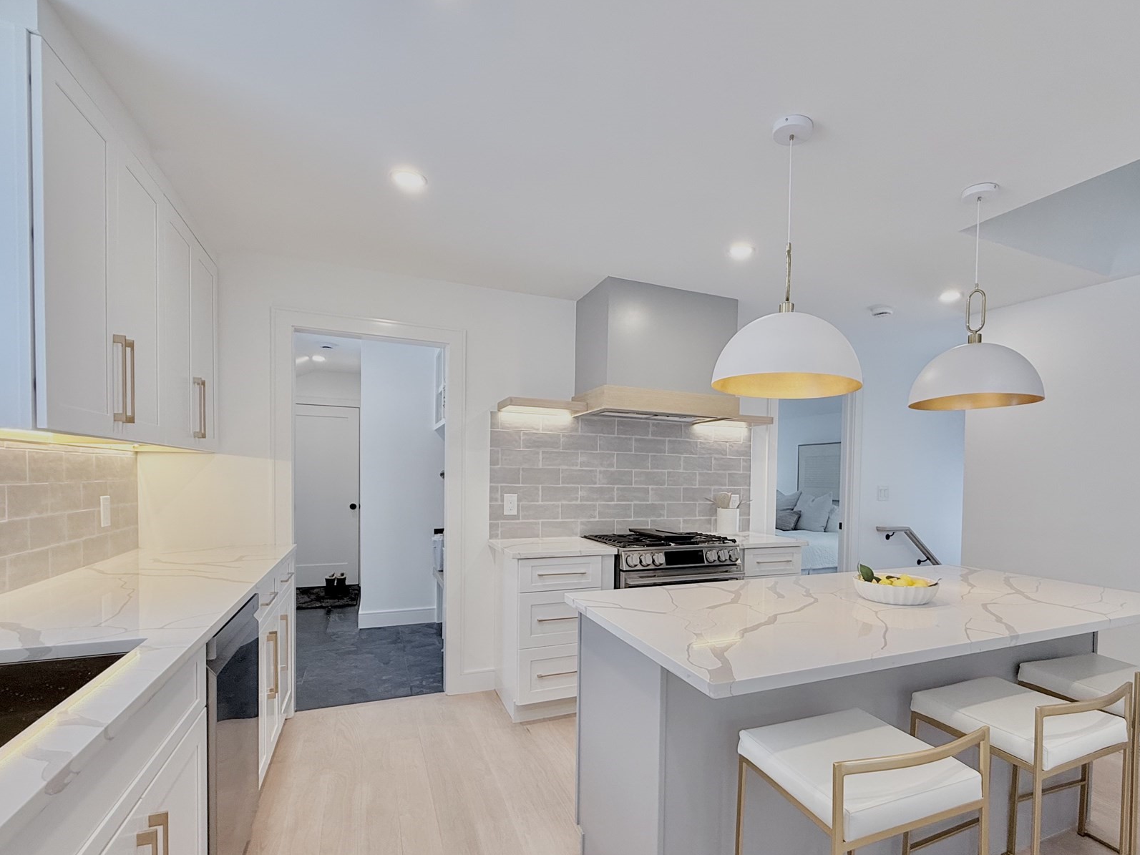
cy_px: 496
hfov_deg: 87.2
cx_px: 652
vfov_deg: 71.1
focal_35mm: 18
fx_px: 593
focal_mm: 2.22
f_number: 2.2
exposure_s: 1/120
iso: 125
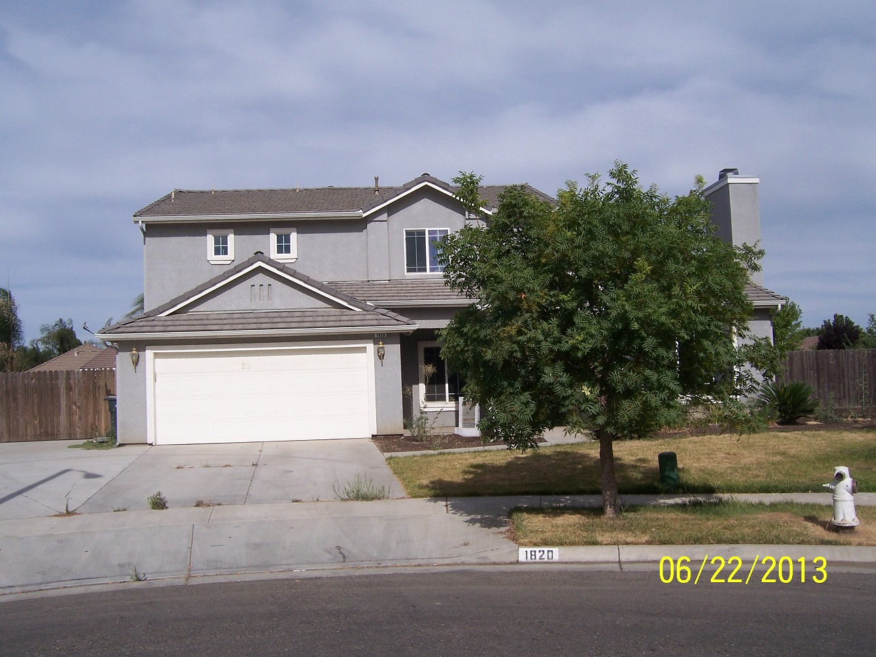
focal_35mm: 33
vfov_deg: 42.9
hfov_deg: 55.4
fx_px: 835
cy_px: 328
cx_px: 438
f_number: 5.6
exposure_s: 1/1000
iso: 80
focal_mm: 5.5
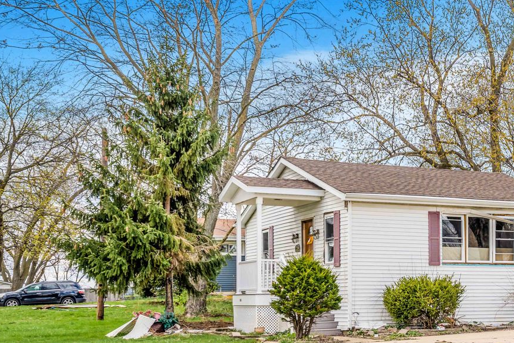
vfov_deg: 20.6
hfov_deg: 29.5
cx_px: 472
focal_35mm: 65
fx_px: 928
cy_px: 301
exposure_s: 1/200
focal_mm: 35
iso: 320
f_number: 9
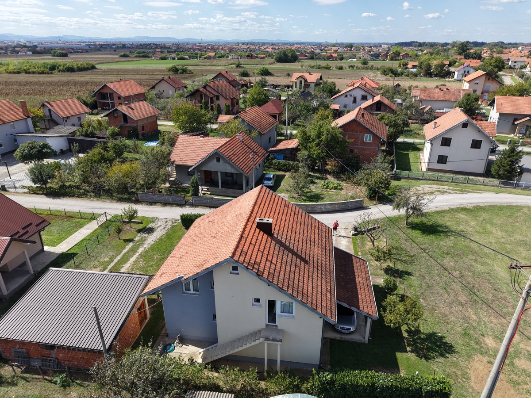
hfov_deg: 71.6
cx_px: 266
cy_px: 199
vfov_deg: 56.8
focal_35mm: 24
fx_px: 368
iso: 190
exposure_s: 1/3200
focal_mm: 8.67
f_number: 1.8
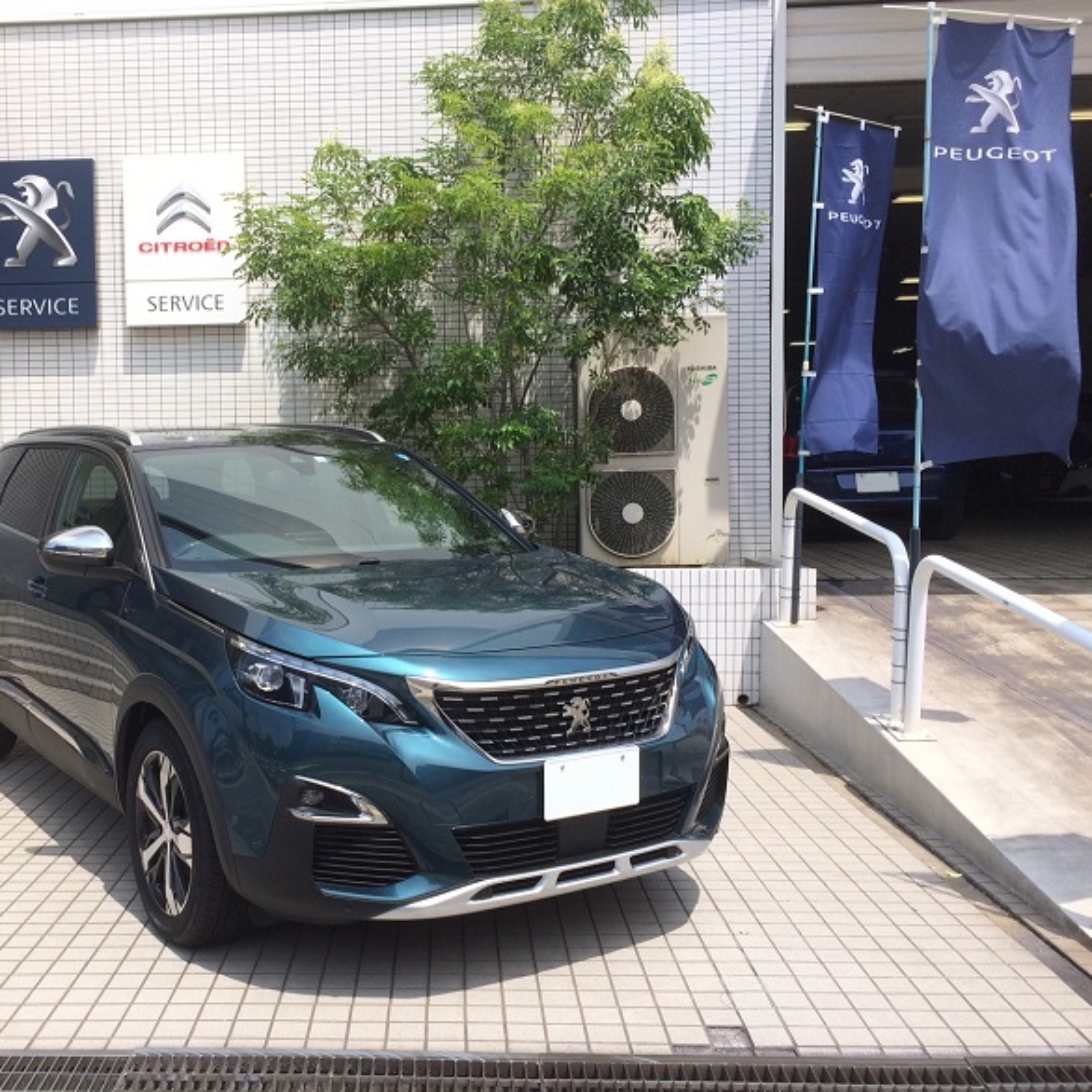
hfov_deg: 46.4
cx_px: 356
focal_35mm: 35
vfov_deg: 47.2
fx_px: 1249
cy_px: 557
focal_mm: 4.15
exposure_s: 1/1786
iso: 32
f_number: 2.2
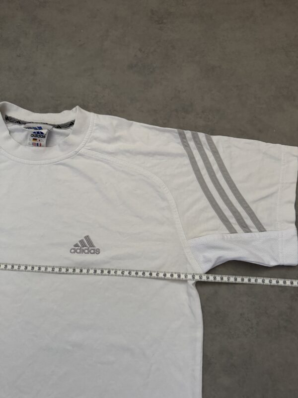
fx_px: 275
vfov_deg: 71.6
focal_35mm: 24
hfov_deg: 56.8
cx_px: 149
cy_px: 199
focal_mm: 6.76
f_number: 1.78
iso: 800
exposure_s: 1/52
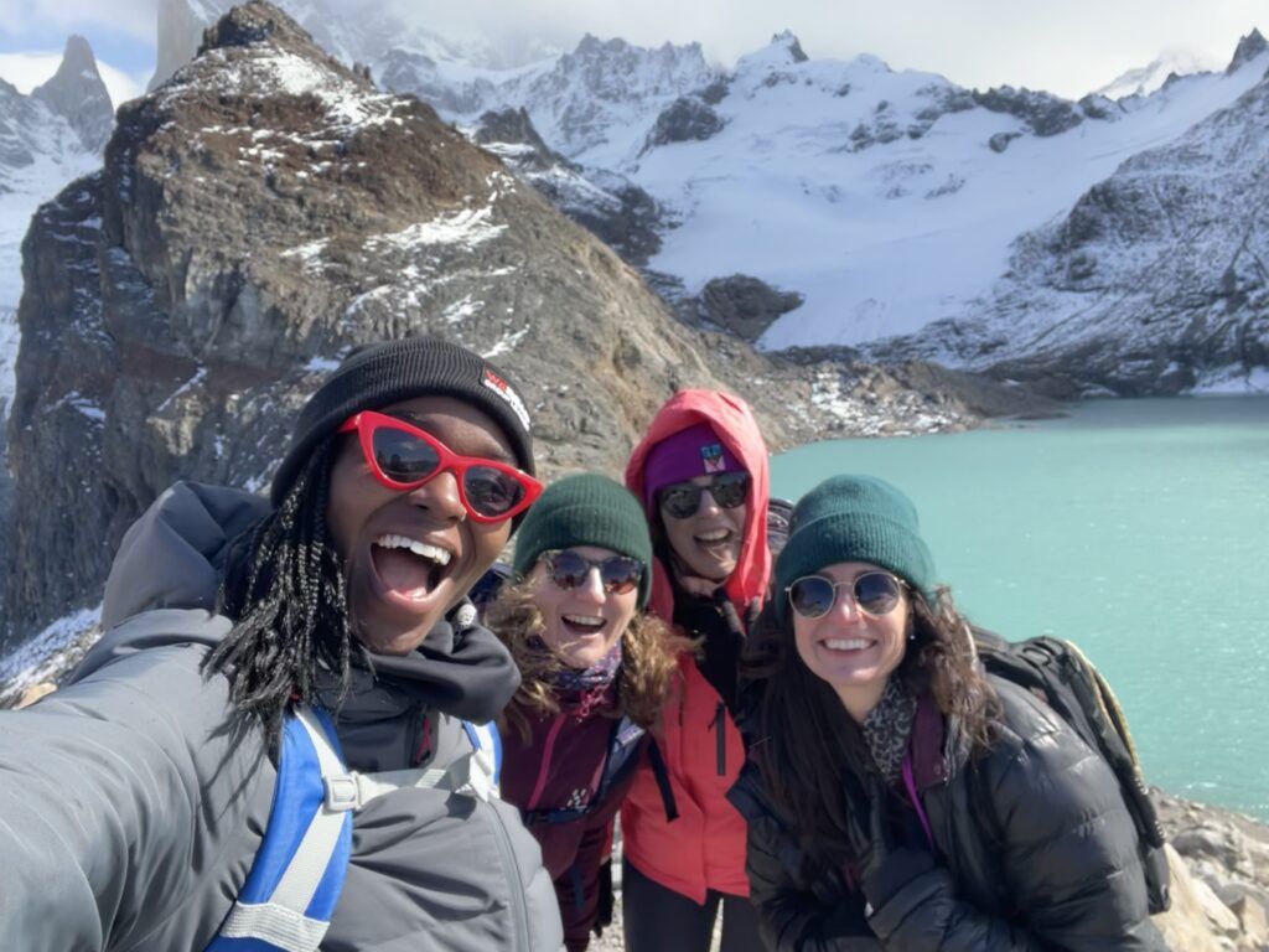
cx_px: 634
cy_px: 476
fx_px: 843
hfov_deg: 73.9
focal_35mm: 23
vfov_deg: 58.9
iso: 25
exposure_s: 1/307
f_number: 2.2
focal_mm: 2.71
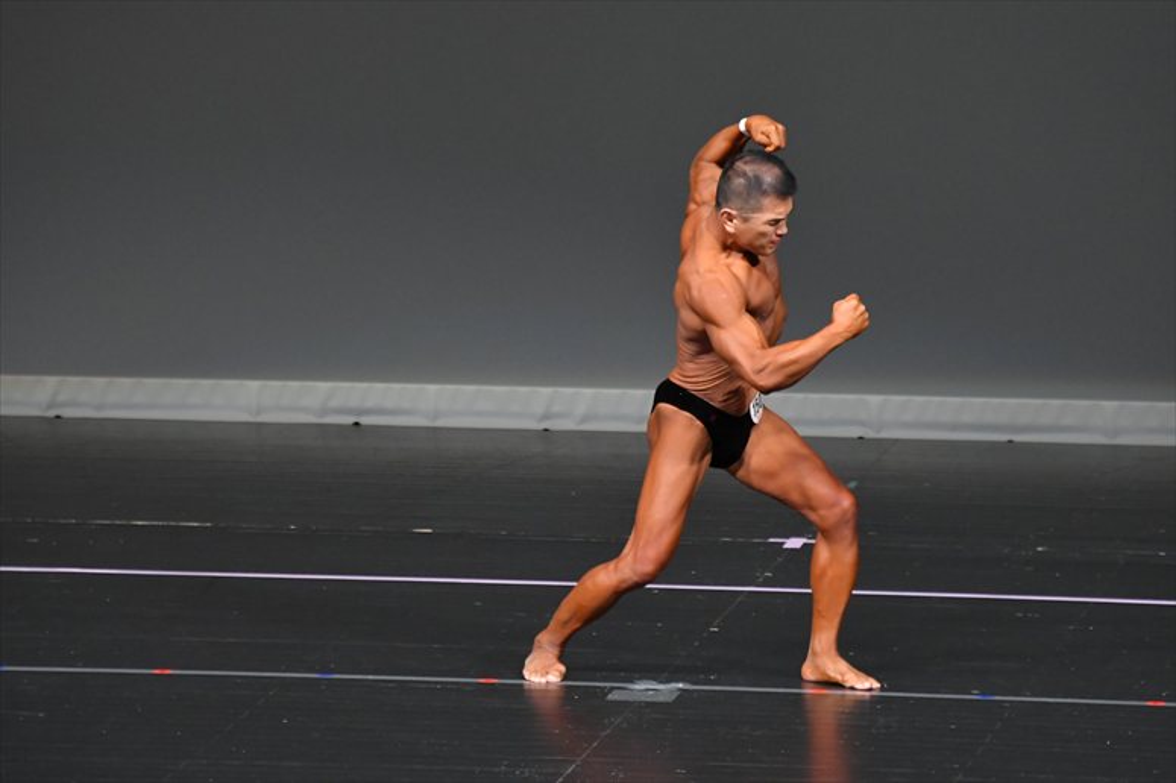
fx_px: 11265
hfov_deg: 6.0
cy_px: 392
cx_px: 588
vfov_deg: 4.0
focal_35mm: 345
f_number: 5.6
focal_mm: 230
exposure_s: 1/400
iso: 4000
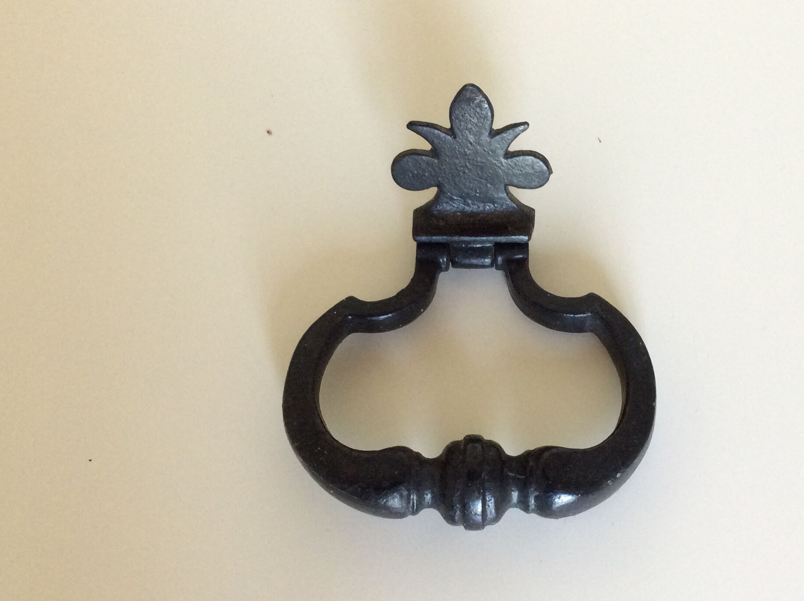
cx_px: 532
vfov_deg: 32.1
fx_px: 1044
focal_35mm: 45
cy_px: 329
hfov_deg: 41.6
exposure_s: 1/25
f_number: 2.4
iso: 100
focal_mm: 3.3
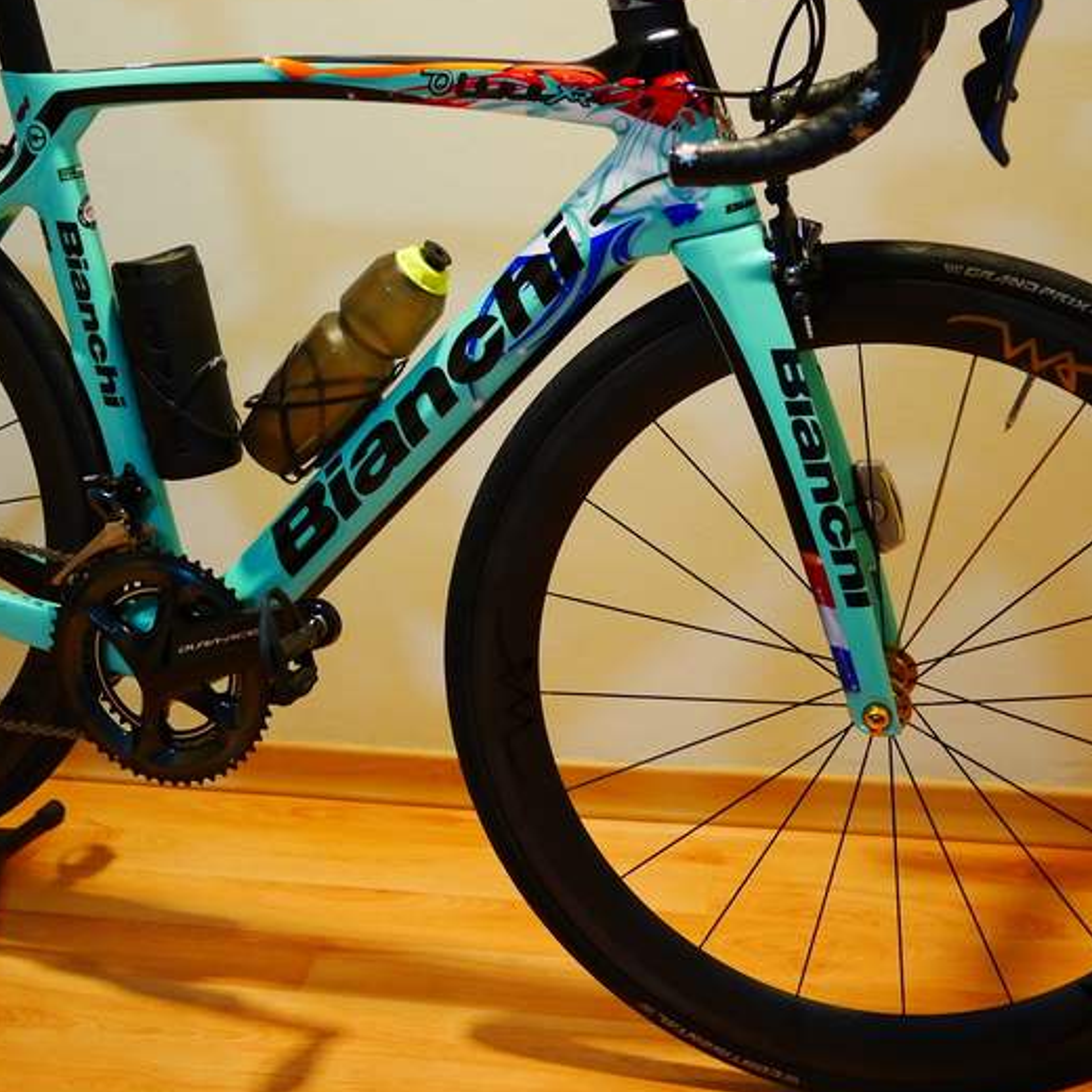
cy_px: 374
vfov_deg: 26.7
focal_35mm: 64
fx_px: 2284
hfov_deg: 26.8
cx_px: 405
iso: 800
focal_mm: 20
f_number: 1.7
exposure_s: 1/60
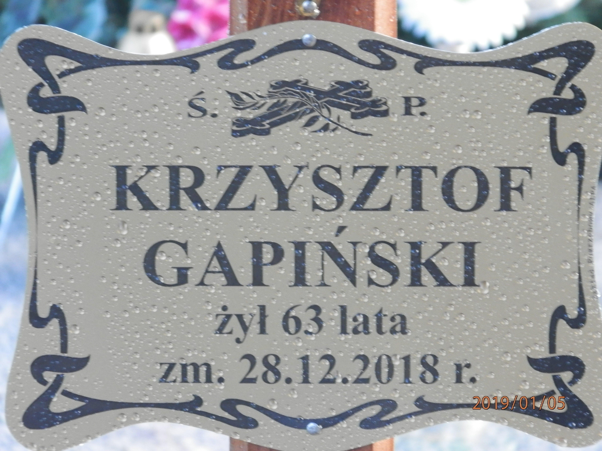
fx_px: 5826
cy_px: 226
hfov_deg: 5.9
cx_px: 301
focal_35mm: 335
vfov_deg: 4.4
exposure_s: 1/30
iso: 400
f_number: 5.6
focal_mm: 59.8
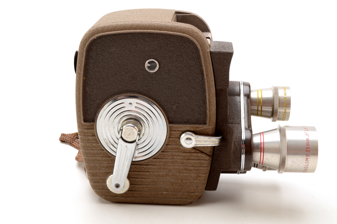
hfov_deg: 35.1
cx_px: 168
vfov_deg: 23.7
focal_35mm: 57
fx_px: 532
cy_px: 112
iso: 100
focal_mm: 38
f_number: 18
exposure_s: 1/160
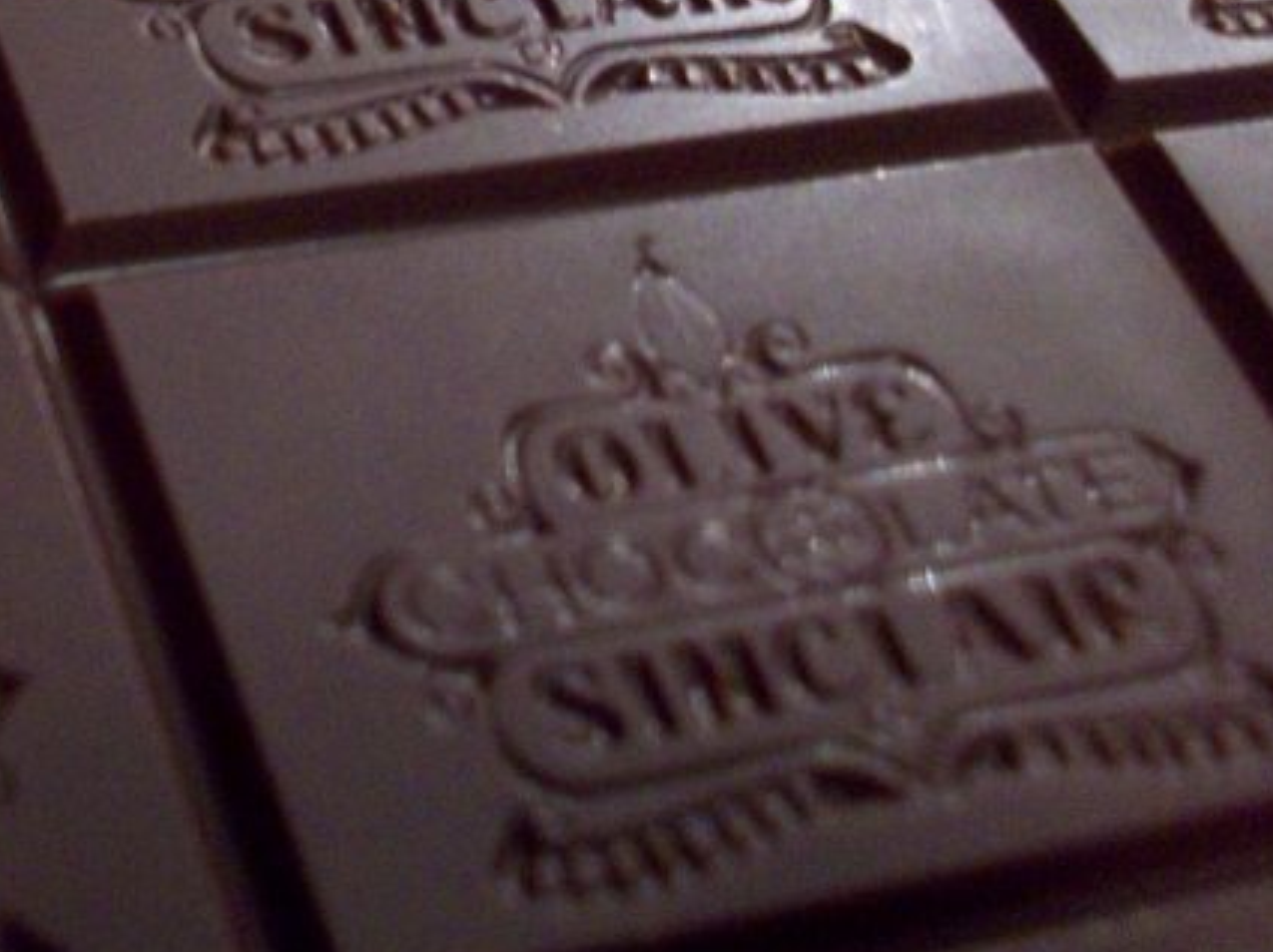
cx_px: 15
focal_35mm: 82
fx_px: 3013
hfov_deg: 22.9
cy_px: -45
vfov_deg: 17.5
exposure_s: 1/8
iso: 200
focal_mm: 5.7
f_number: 2.8
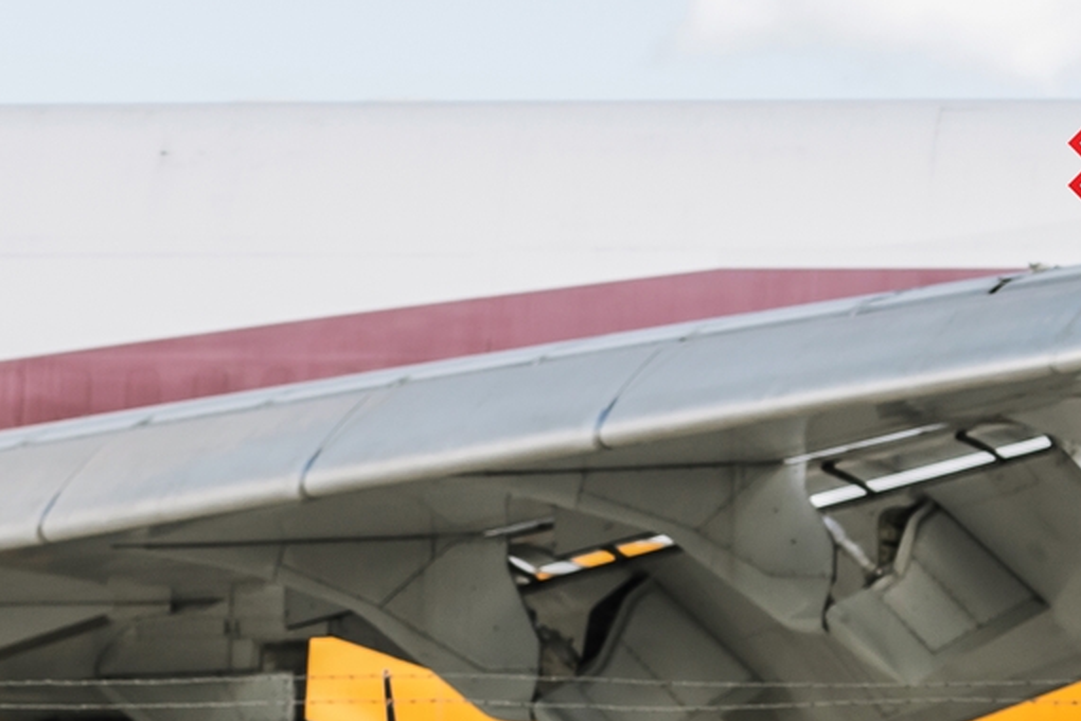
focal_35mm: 252
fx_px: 7568
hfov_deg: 8.0
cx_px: -416
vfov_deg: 5.4
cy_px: 1187
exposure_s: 1/125
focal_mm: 75
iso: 250
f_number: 6.3
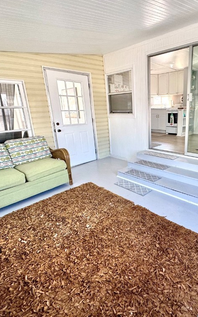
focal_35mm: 20
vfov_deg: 85.1
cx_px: 148
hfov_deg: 56.8
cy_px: 158
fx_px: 173
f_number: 2.2
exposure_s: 1/99
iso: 125
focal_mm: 2.22
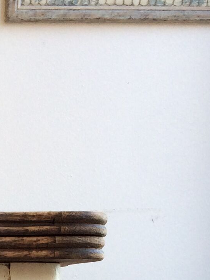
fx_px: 1060
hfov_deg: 10.4
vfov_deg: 13.6
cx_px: -216
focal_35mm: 131
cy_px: 494
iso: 50
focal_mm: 4.15
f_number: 2.2
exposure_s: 1/100
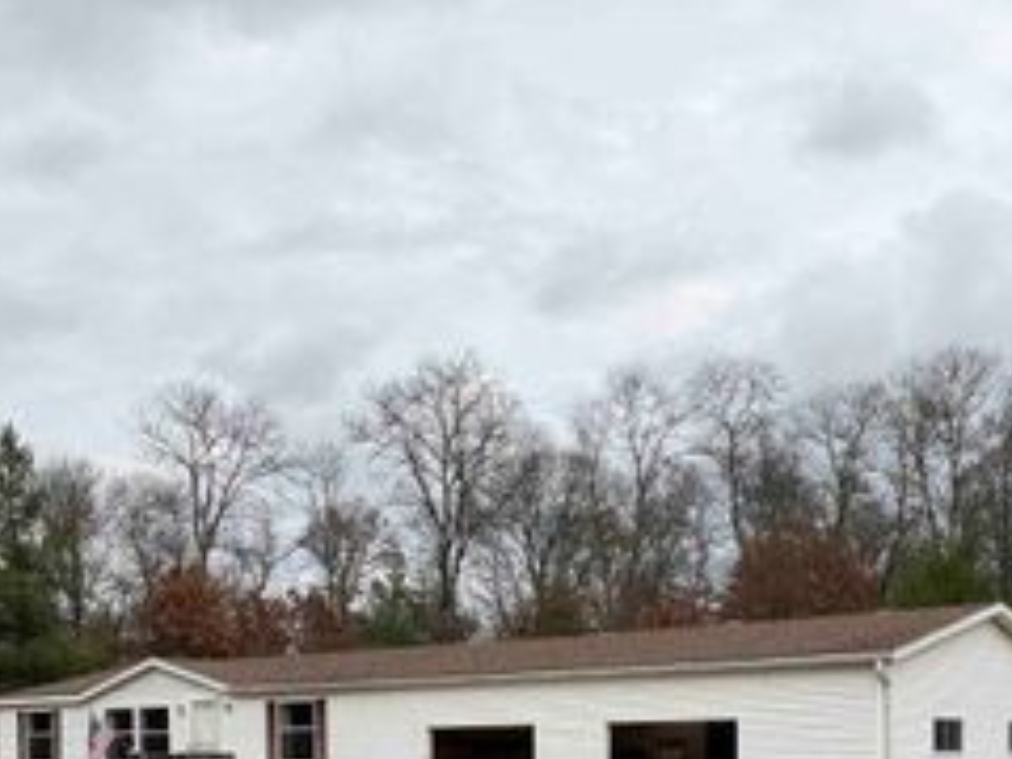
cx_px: 514
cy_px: 786
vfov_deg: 27.2
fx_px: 1462
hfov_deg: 38.2
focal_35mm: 50
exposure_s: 1/649
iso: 80
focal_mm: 6.76
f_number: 1.78
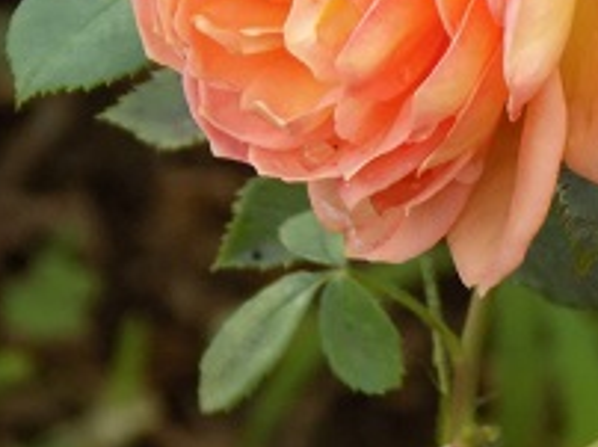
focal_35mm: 851
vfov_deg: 1.7
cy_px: 15
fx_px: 14684
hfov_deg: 2.3
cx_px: 361
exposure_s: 1/60
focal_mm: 63.7
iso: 250
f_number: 5.9
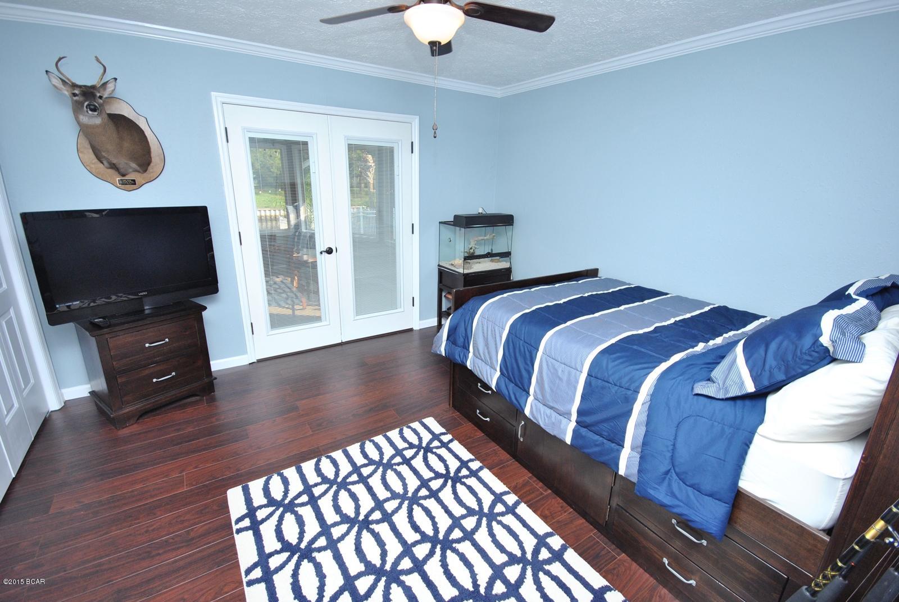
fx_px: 375
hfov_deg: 100.3
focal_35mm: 15
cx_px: 450
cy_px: 301
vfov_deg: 77.5
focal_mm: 10
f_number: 5
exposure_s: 1/200
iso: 400
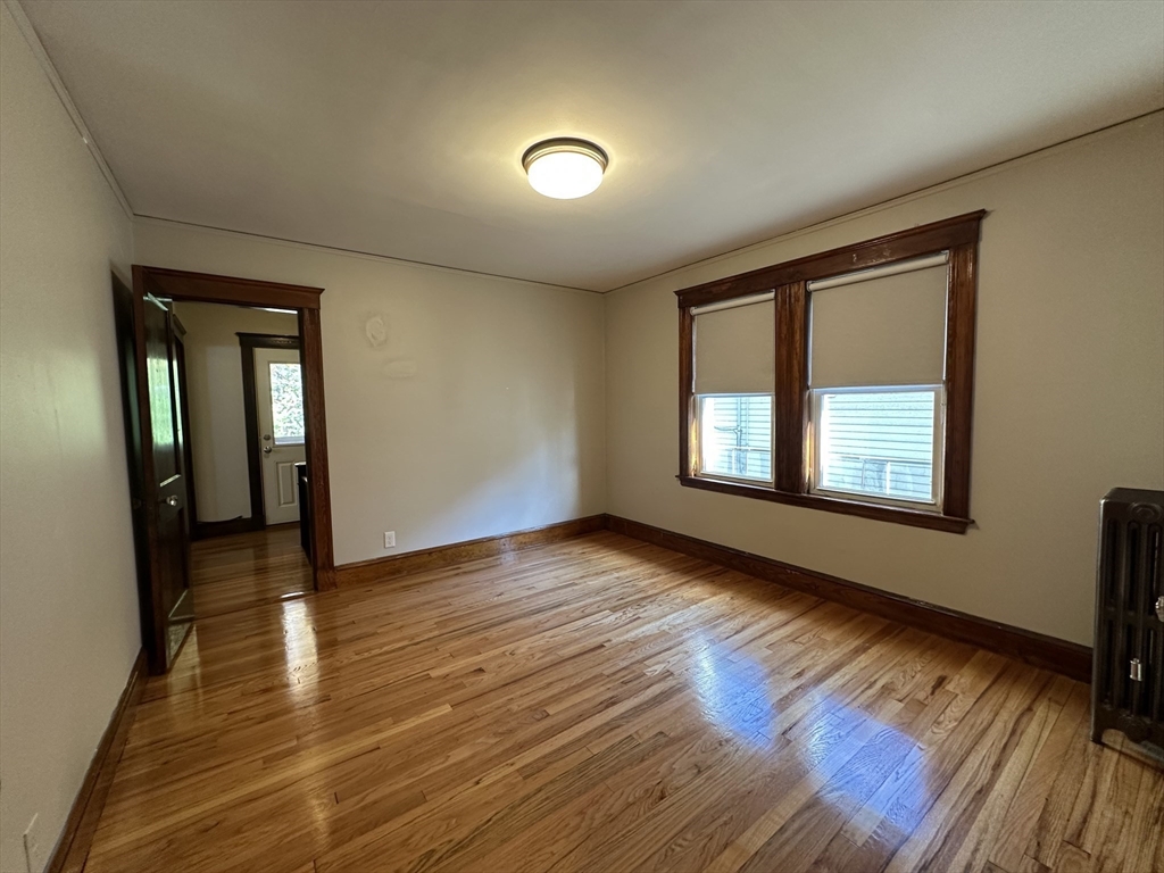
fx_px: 471
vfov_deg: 85.7
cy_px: 436
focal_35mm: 14
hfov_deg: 102.1
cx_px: 582
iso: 200
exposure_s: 1/60
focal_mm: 2.22
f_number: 2.2
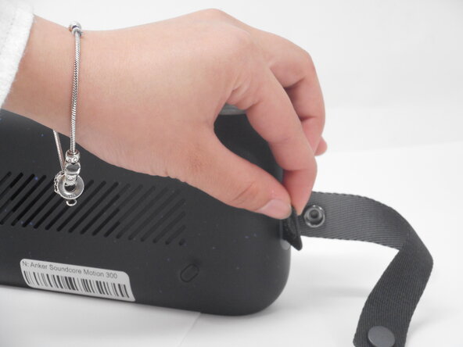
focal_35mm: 89
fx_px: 1190
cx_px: 232
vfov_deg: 16.6
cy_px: 174
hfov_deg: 22.0
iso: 450
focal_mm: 15.9
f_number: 5.6
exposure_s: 1/60
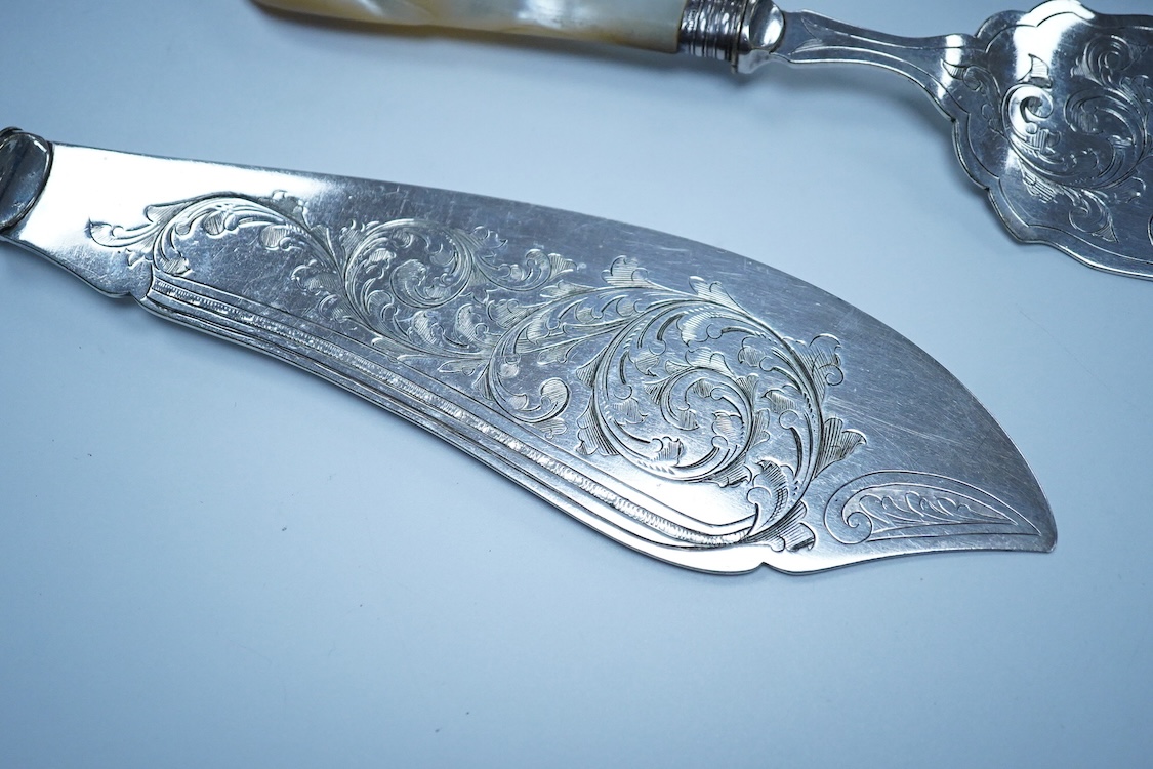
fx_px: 1441
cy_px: 384
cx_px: 576
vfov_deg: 29.9
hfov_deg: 43.6
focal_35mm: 45
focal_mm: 30
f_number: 4.5
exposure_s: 1/1250
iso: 3200
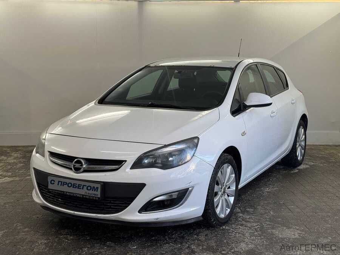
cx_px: 170
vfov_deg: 30.3
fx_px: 471
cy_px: 128
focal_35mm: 48
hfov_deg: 39.7
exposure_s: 1/209
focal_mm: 6.76
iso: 50
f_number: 1.78
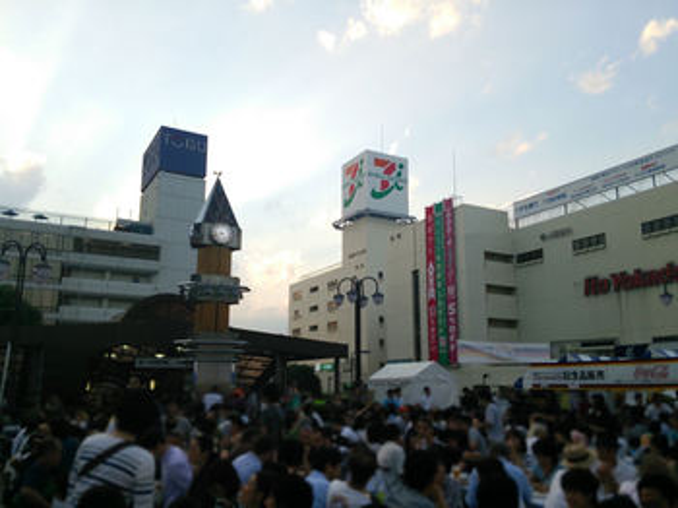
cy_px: 254
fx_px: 587
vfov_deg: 46.7
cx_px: 339
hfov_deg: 60.0
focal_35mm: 30
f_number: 1.94
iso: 40
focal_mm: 4.06
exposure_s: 1/311
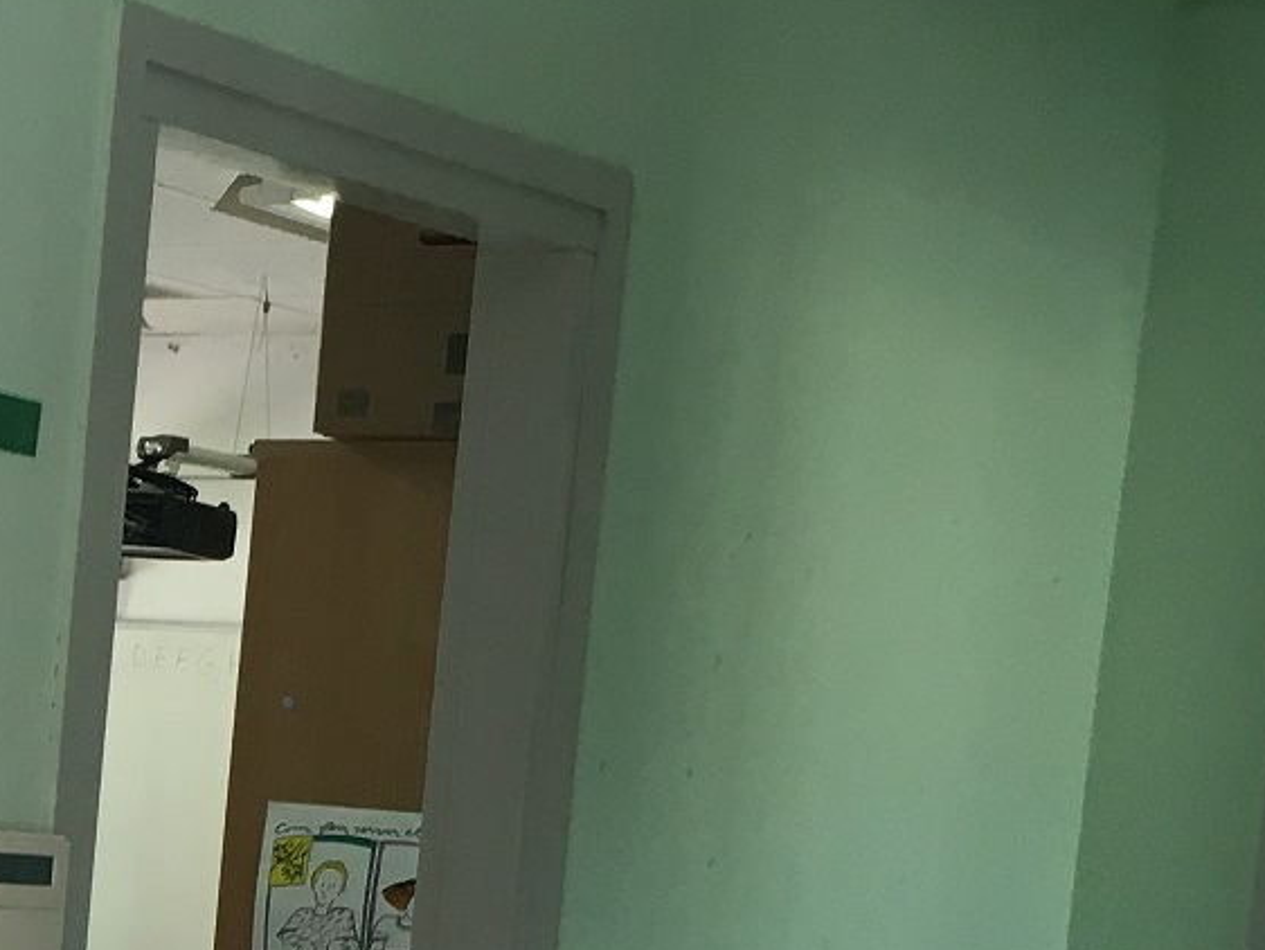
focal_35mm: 104
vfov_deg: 13.7
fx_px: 3802
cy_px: 1204
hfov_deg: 18.0
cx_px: -232
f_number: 2.2
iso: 32
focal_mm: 4.15
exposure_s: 1/33
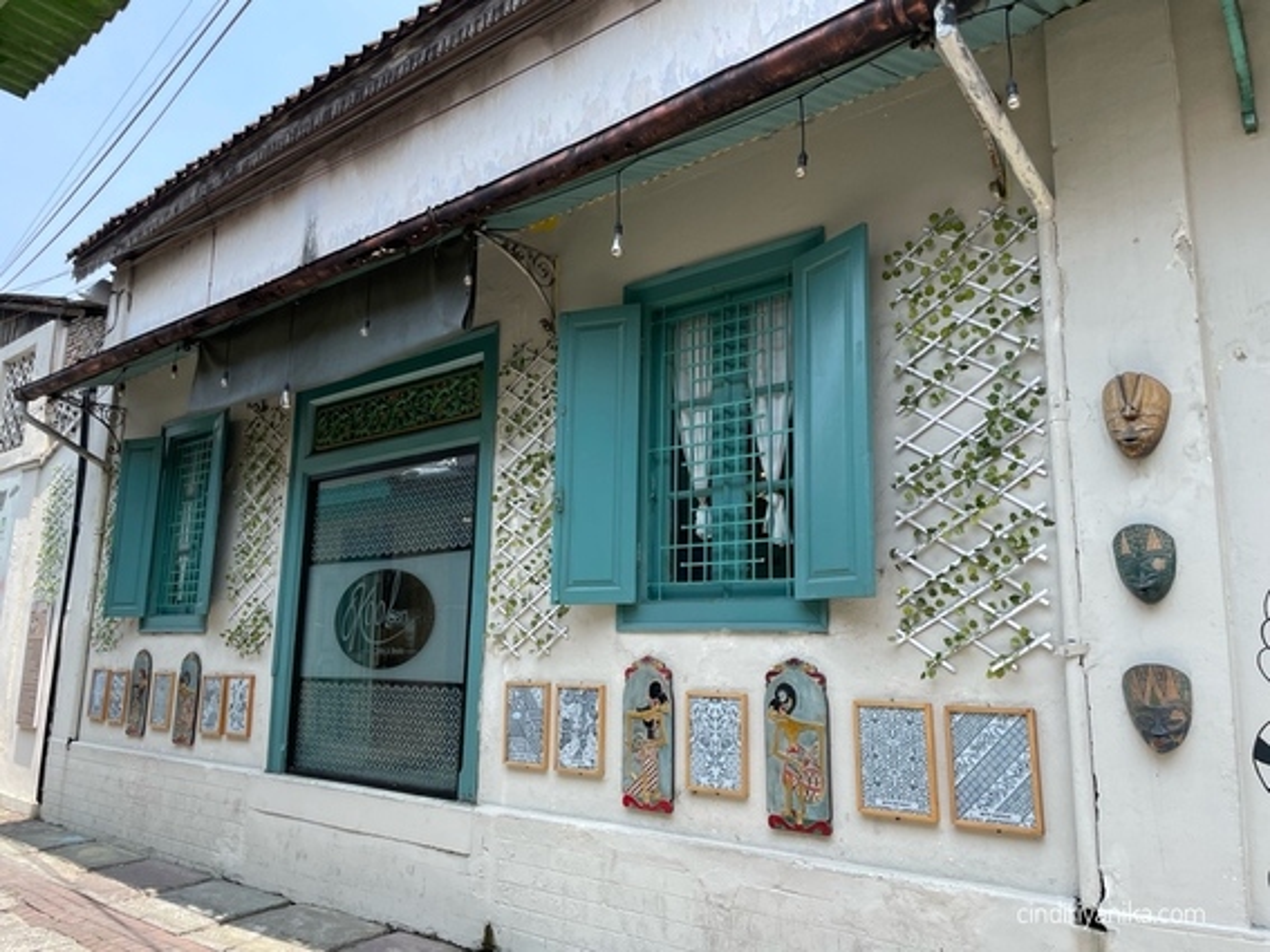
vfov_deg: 53.0
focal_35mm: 26
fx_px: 954
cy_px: 476
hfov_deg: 67.3
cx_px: 635
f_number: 1.6
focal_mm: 4.2
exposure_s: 1/895
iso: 32
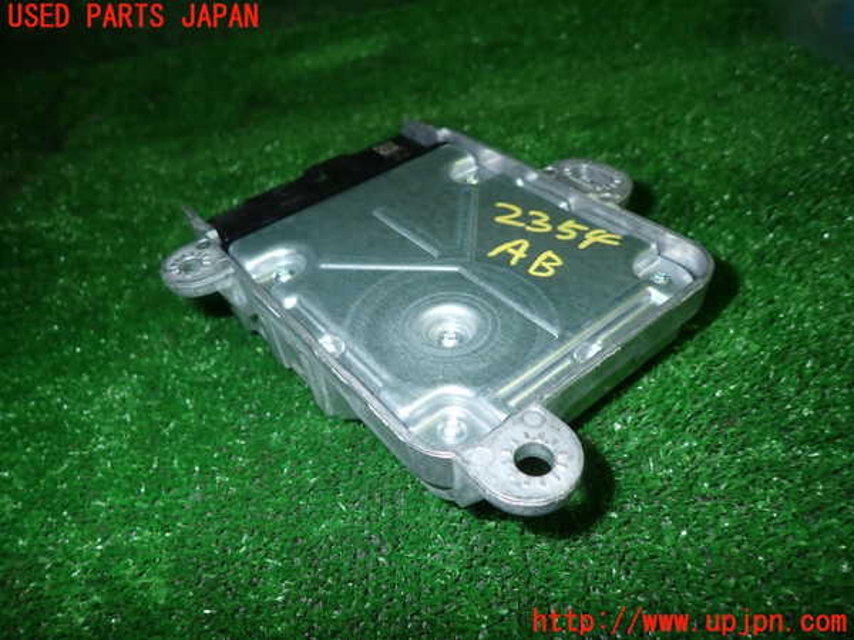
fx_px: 617
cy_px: 320
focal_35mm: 25
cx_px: 427
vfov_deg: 54.9
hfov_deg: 69.4
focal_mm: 4.5
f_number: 5.6
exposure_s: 1/30
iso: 200
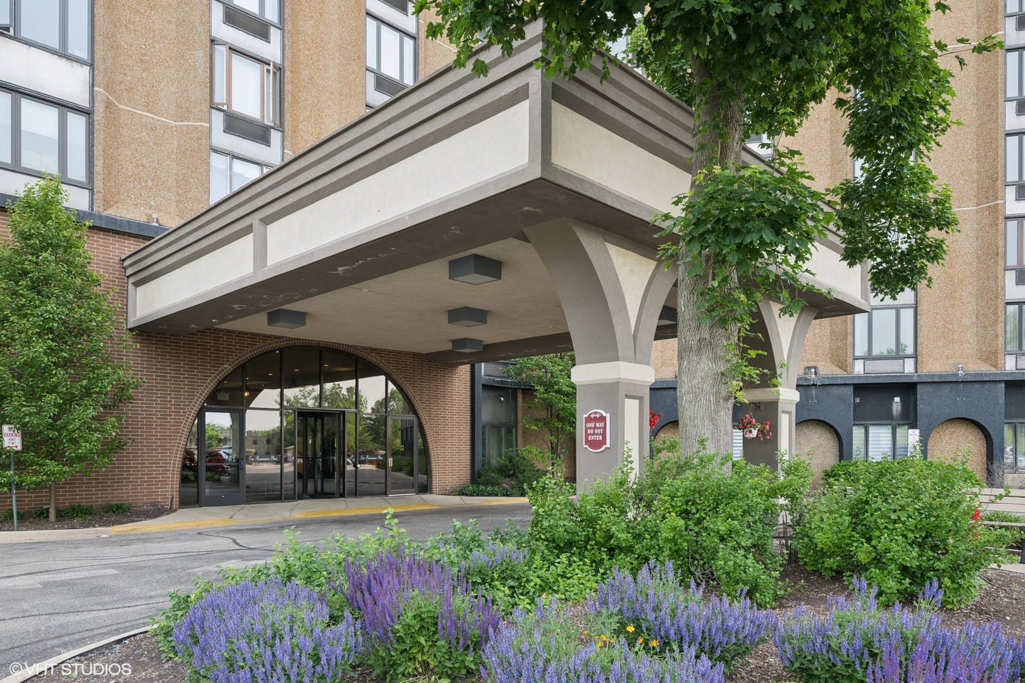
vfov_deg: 56.1
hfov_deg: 77.3
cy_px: 342
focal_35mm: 22
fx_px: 641
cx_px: 512
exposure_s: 1/30
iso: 200
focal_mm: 22.5
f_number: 9
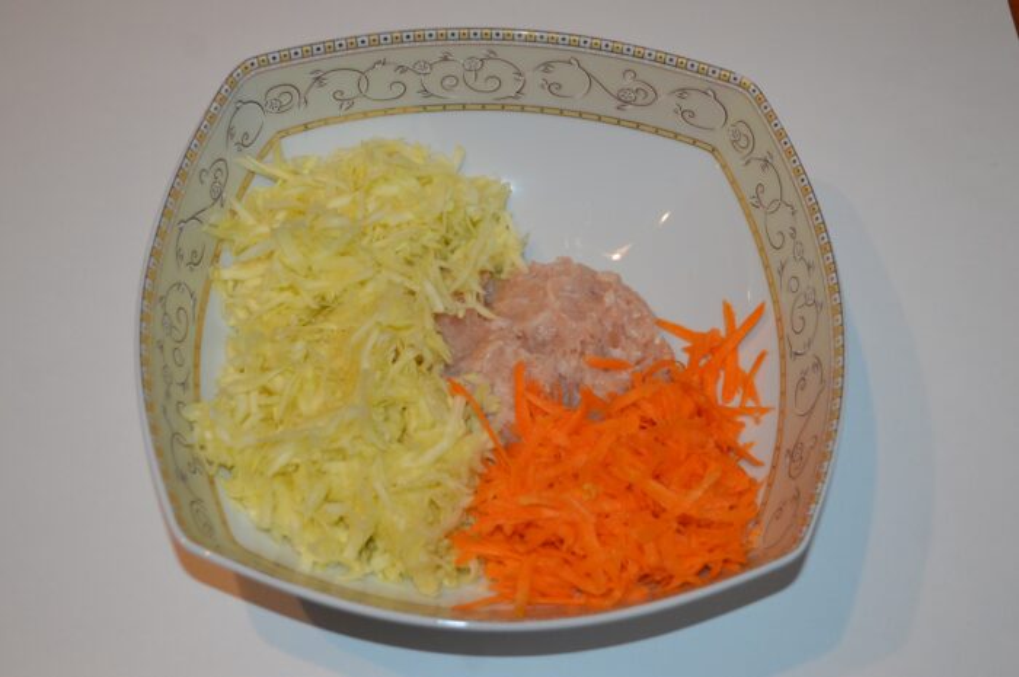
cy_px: 338
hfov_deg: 41.2
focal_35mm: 48
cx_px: 510
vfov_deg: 28.0
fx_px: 1357
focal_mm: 32
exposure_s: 1/60
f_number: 4.8
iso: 720
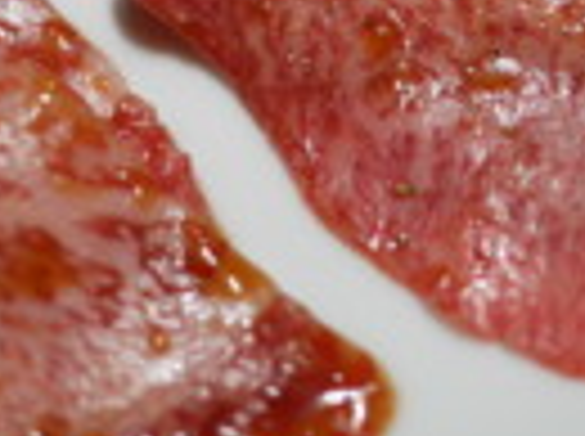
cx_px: 544
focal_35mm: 139
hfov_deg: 14.1
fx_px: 2345
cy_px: -175
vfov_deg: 10.3
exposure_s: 1/80
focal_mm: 20
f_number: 1.7
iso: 200
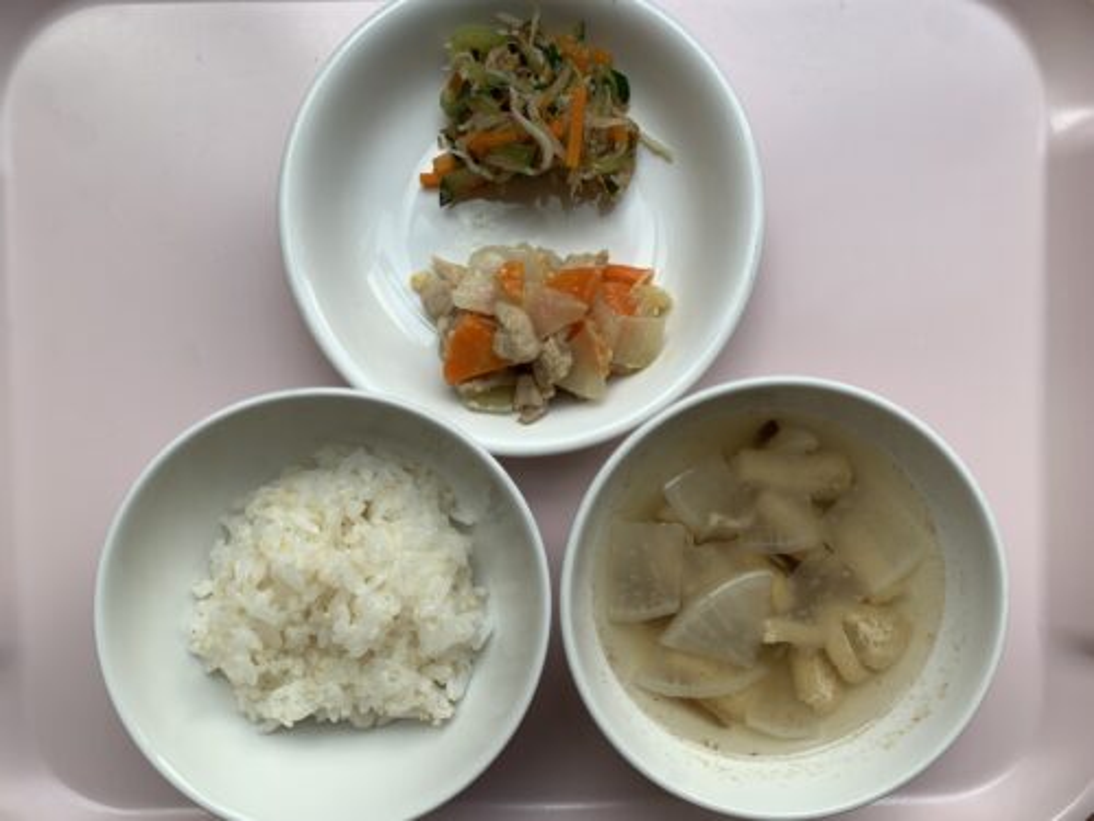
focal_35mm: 26
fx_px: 822
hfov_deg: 67.3
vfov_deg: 53.1
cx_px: 547
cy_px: 410
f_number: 1.8
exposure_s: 1/127
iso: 25
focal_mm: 4.25
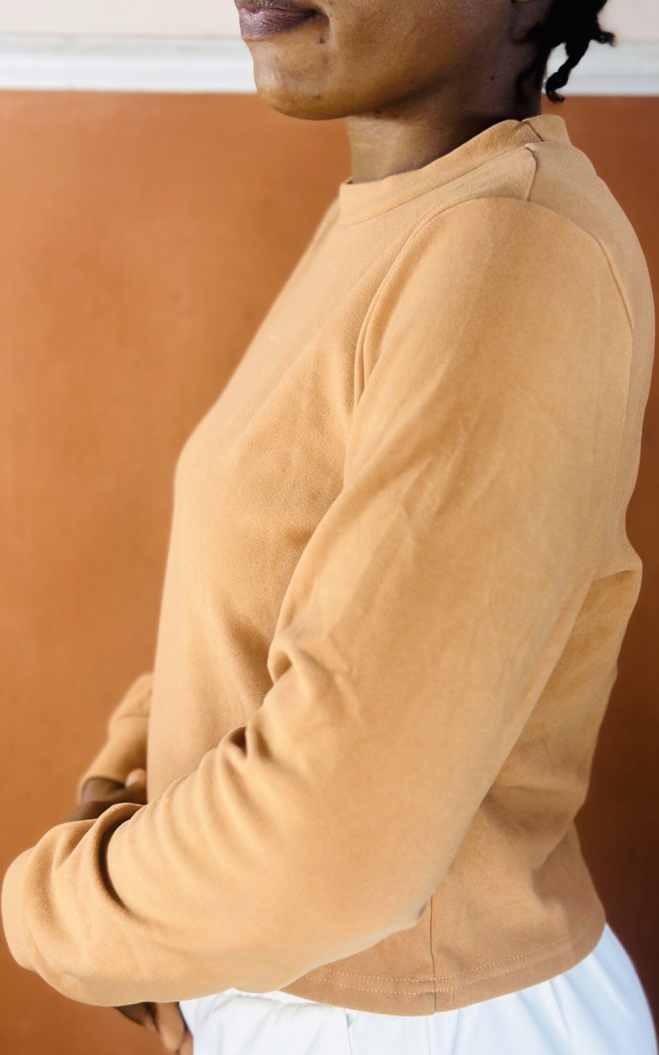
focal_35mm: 51
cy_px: 528
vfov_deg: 39.6
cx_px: 351
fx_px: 1466
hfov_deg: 25.3
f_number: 1.78
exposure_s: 1/100
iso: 80
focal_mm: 6.86
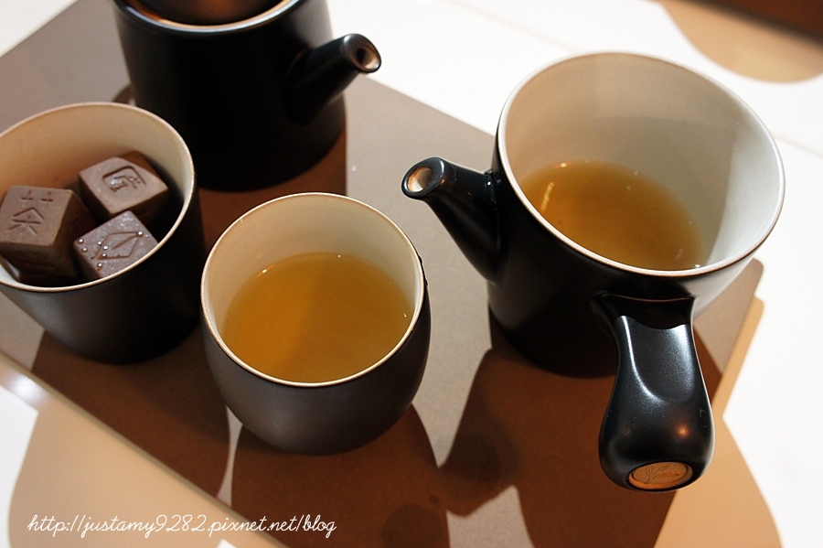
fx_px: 685
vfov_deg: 43.6
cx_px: 412
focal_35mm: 30
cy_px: 274
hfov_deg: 62.0
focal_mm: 20
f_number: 5.6
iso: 800
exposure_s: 1/30
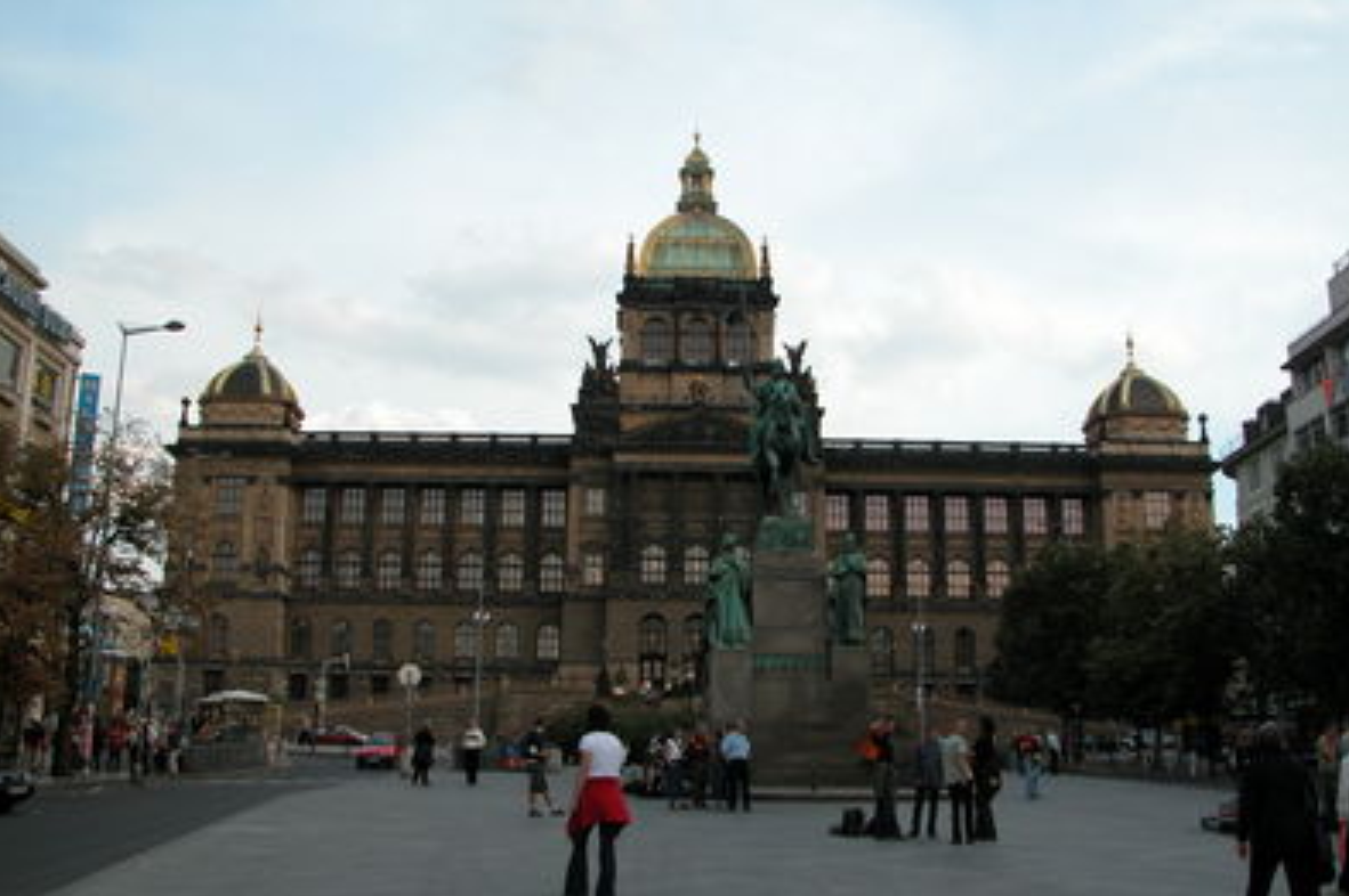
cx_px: 674
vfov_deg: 35.9
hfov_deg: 51.9
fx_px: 1385
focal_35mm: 37
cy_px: 482
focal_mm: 8.9
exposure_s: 1/178
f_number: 5
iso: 100
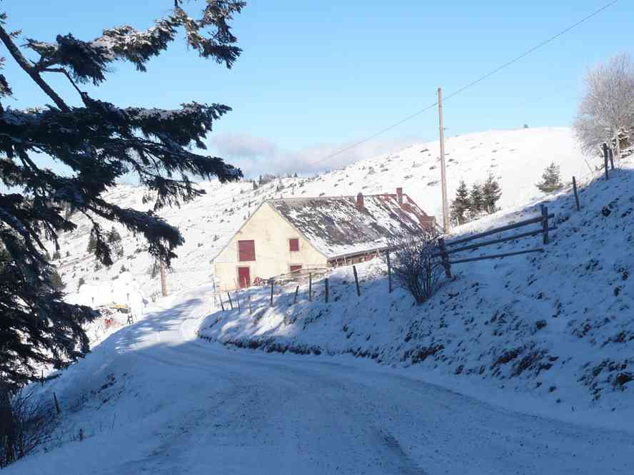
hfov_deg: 34.9
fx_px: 1007
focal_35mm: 55
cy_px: 238
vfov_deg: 26.6
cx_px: 317
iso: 100
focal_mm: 6
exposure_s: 1/200
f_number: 8
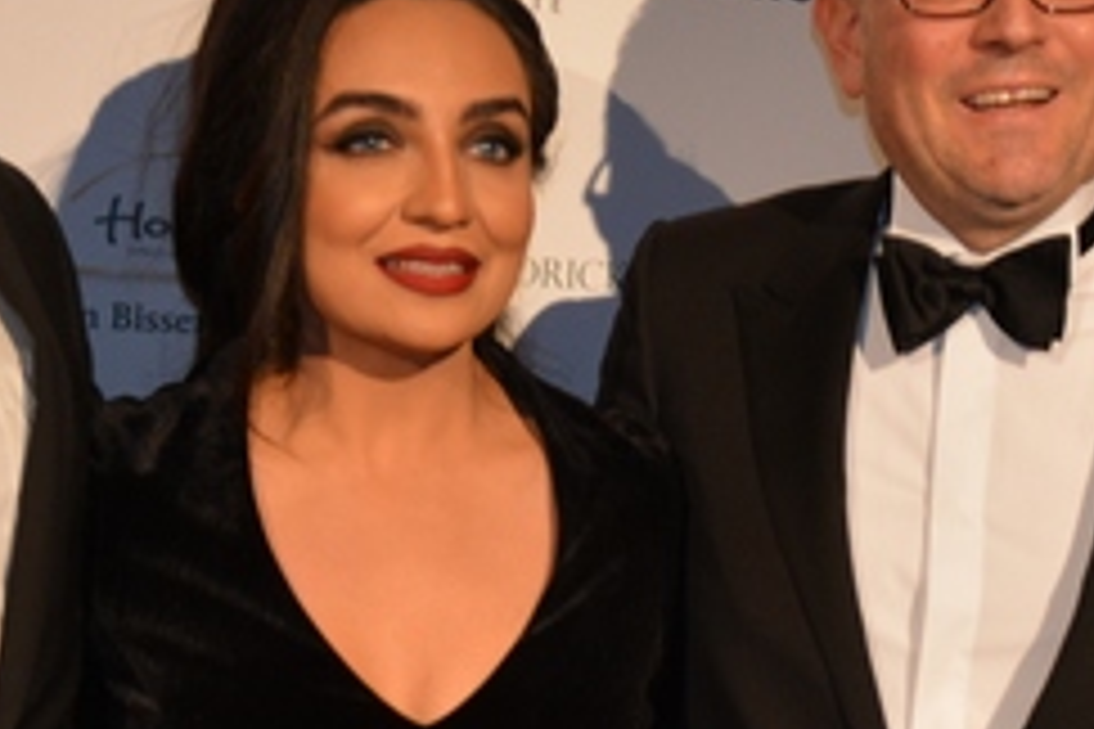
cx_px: 635
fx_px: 3757
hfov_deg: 16.6
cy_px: 511
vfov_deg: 11.1
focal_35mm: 124
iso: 560
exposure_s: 1/60
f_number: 4
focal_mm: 25
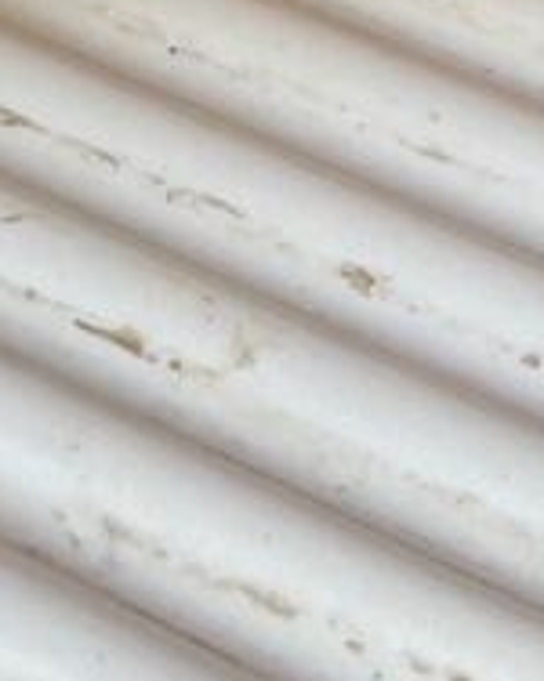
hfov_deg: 8.5
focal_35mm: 173
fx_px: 3487
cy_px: -916
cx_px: -529
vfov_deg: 9.9
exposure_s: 1/100
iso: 125
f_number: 1.6
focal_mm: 4.2
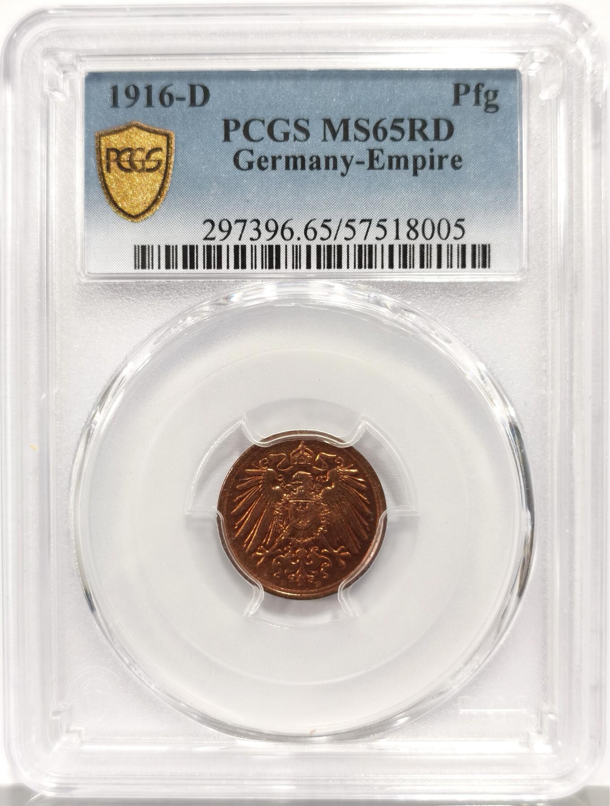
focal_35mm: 54
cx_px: 305
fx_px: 1262
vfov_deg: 35.4
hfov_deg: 27.2
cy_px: 403
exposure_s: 1/100
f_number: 16
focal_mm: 5.56
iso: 125
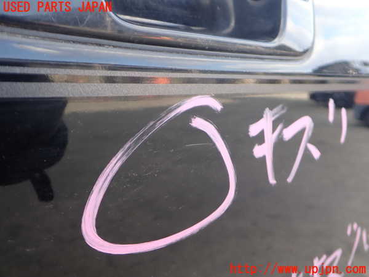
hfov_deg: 60.0
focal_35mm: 30
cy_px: 138
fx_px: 320
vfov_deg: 46.8
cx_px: 184
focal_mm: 5.4
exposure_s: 1/125
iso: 125
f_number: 2.3
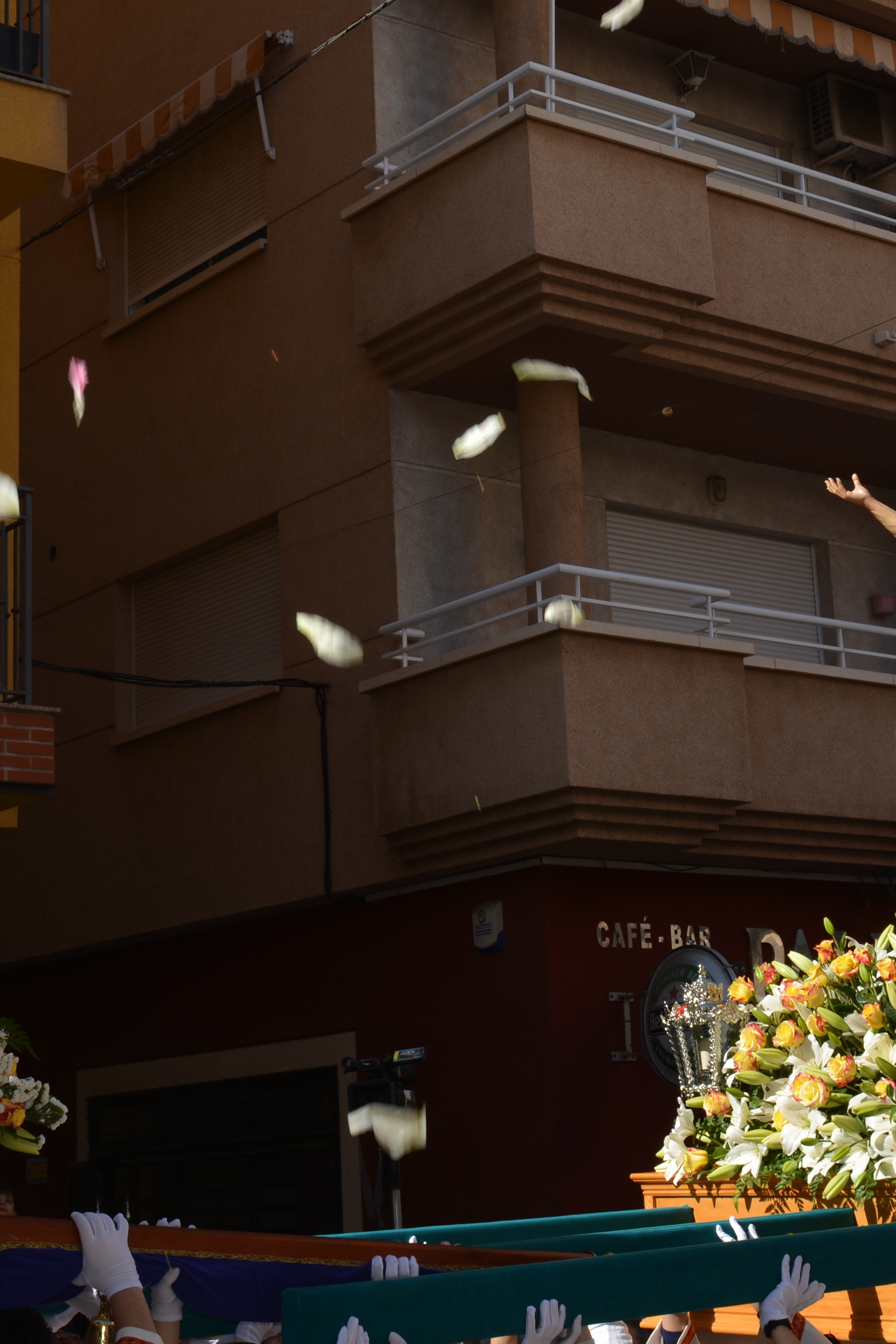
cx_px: 444
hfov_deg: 20.3
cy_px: 566
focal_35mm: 67
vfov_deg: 30.0
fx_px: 2500
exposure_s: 1/200
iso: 100
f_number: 10
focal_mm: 23
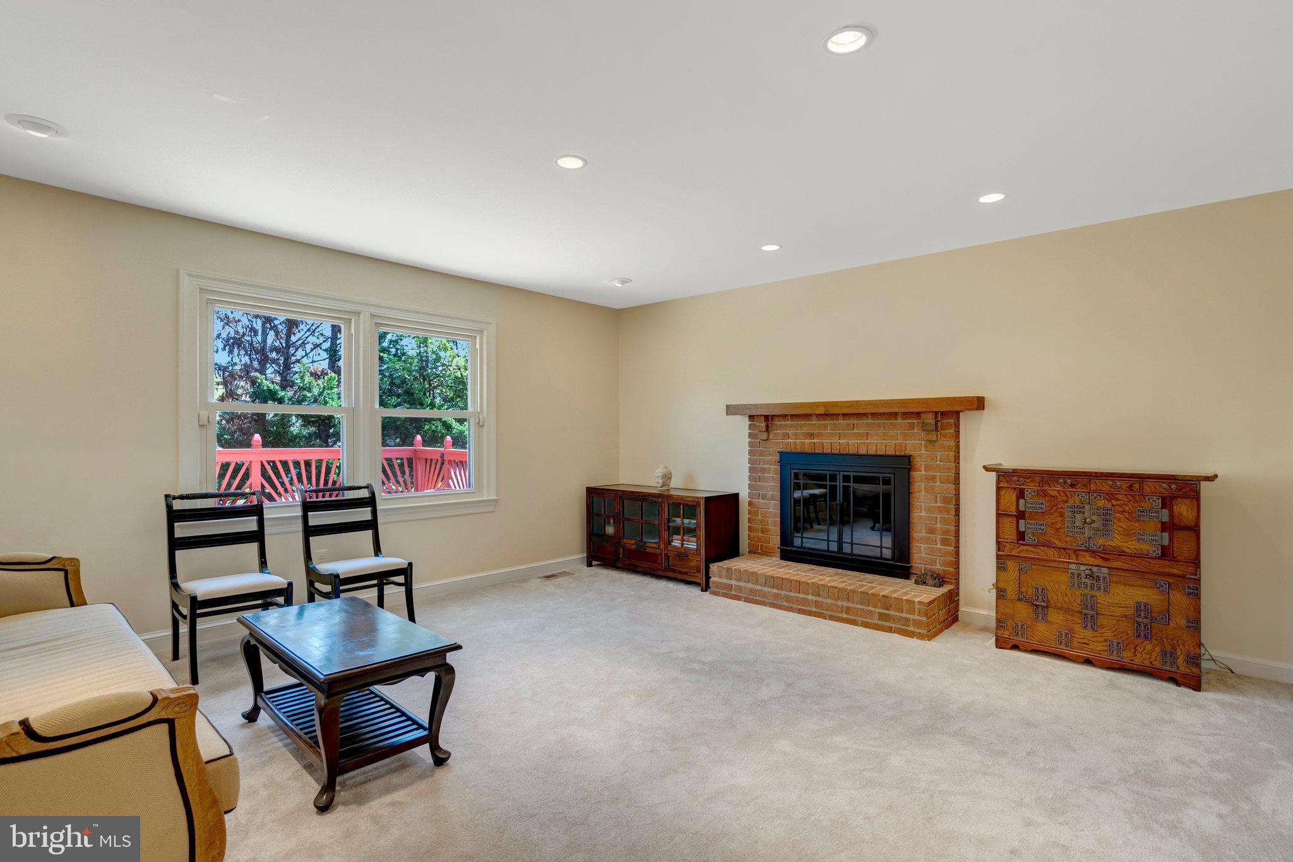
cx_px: 646
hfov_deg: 96.7
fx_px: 575
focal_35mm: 16
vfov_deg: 73.7
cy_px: 431
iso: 1250
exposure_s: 1/50
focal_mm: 16
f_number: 8
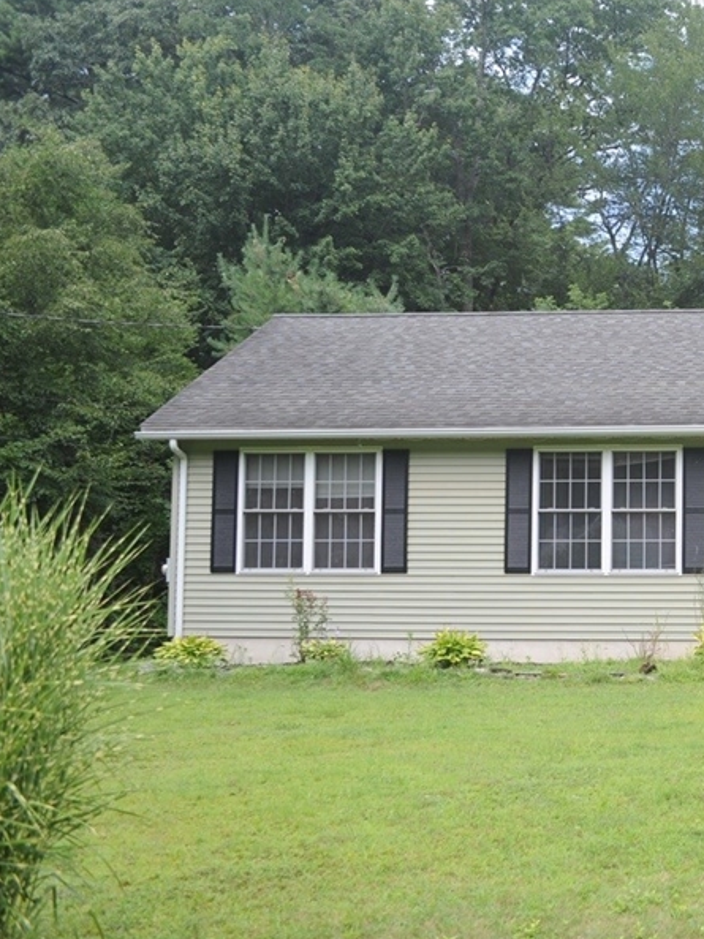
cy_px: 417
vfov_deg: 33.2
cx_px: 804
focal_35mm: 58
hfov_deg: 23.4
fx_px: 1574
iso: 400
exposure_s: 1/640
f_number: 4.5
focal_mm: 35
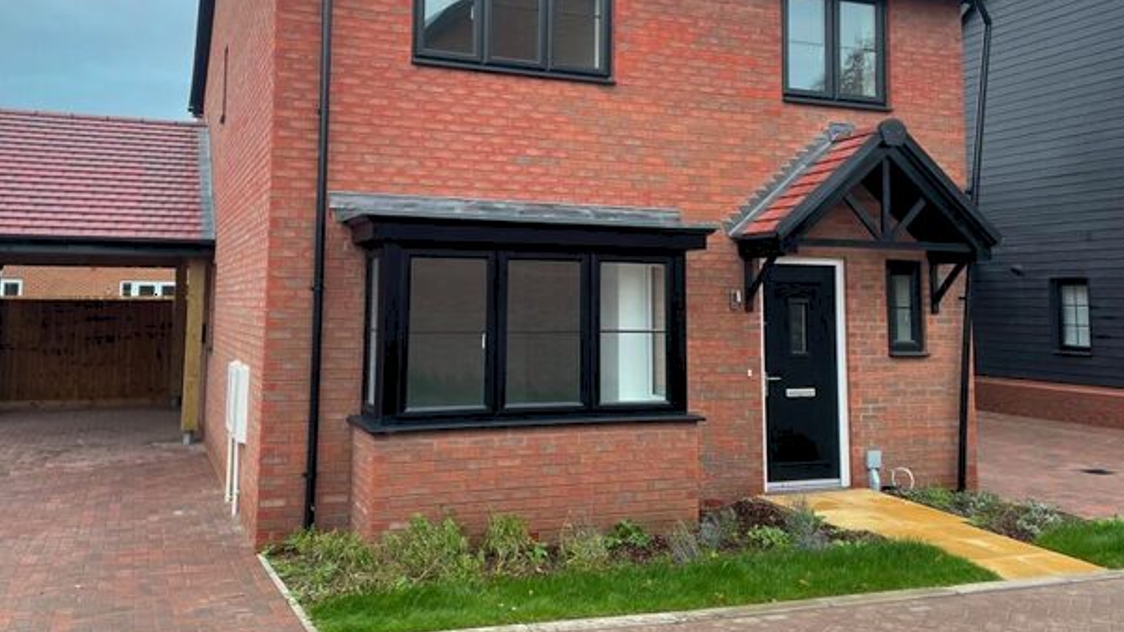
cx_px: 535
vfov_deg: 35.3
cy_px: 218
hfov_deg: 59.5
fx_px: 983
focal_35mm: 33
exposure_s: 1/120
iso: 125
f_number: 1.6
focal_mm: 4.2
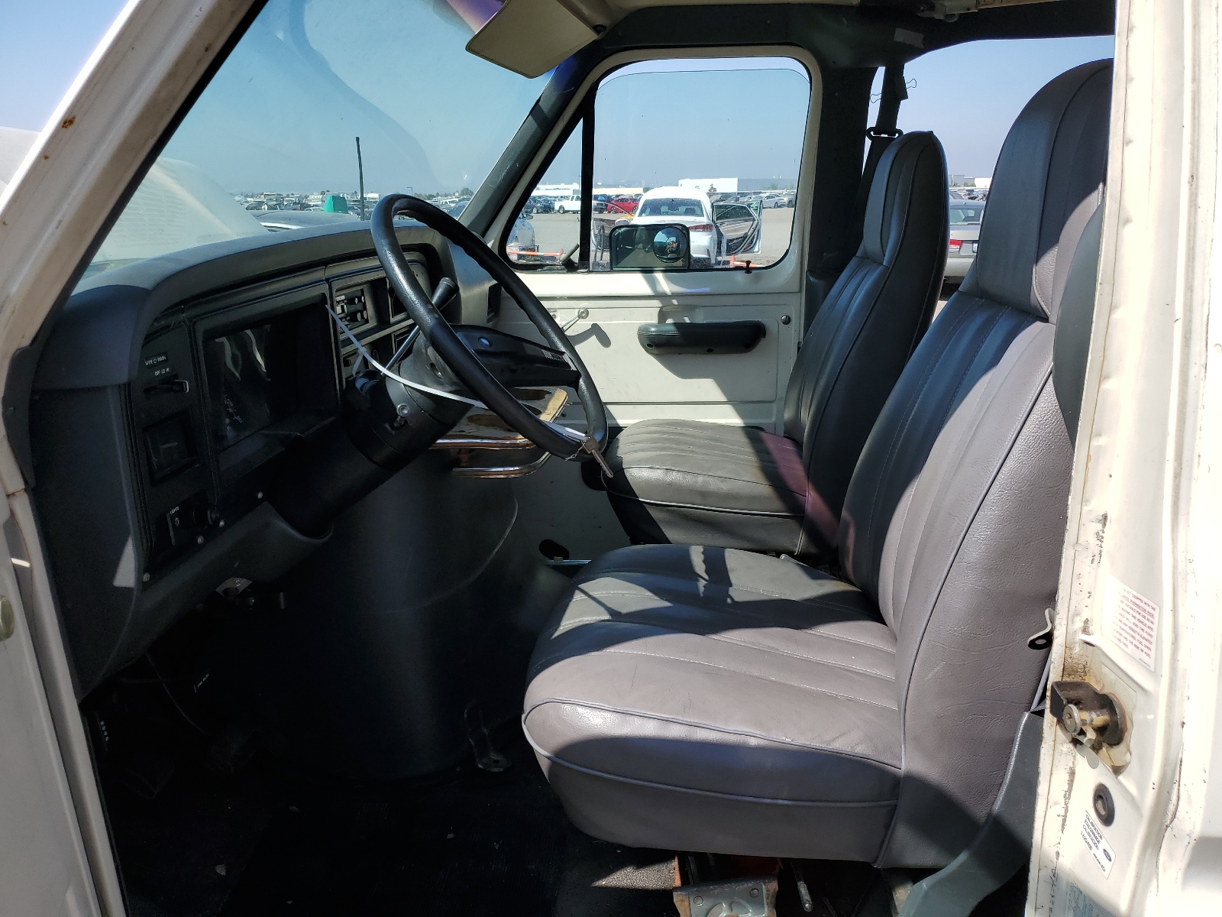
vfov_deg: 53.1
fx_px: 918
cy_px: 458
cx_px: 611
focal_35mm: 26
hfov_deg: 67.3
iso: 50
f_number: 1.5
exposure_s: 1/3333
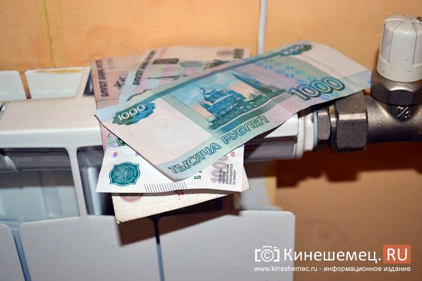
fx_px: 633
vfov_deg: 25.1
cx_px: 211
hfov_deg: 36.9
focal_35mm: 54
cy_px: 140
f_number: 5
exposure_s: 1/60
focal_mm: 36
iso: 320
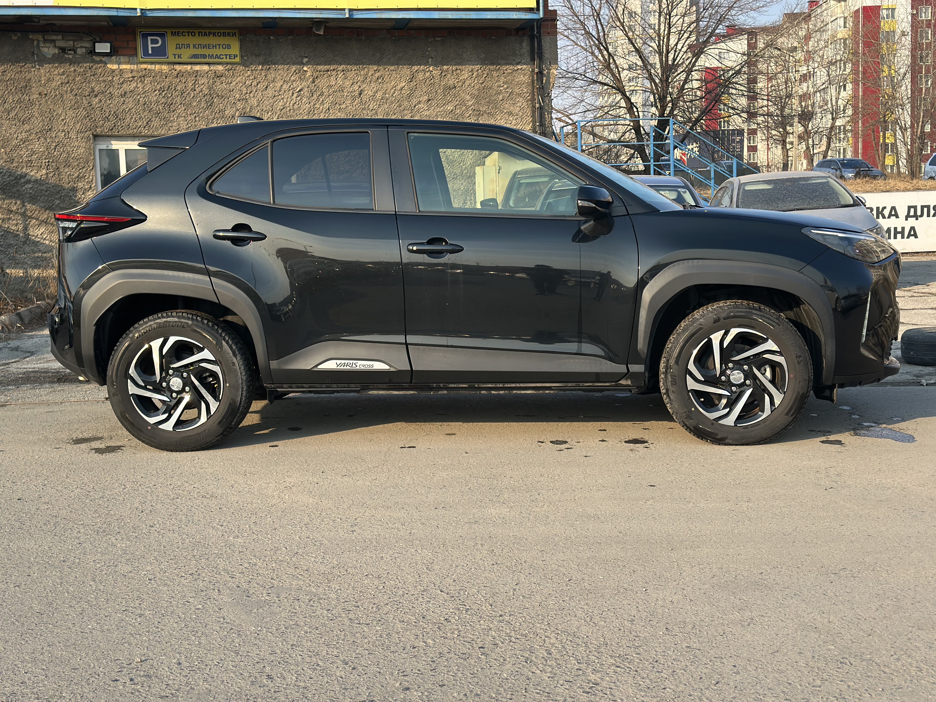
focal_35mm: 48
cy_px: 351
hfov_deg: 39.7
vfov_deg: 30.3
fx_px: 1298
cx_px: 468
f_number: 1.78
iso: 80
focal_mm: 6.86
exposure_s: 1/1565
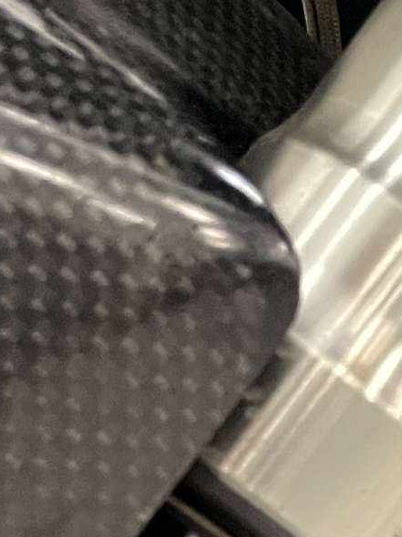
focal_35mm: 117
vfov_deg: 15.3
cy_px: 860
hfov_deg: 11.4
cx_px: 806
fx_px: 1814
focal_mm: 4.2
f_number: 1.6
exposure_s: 1/30
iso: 640
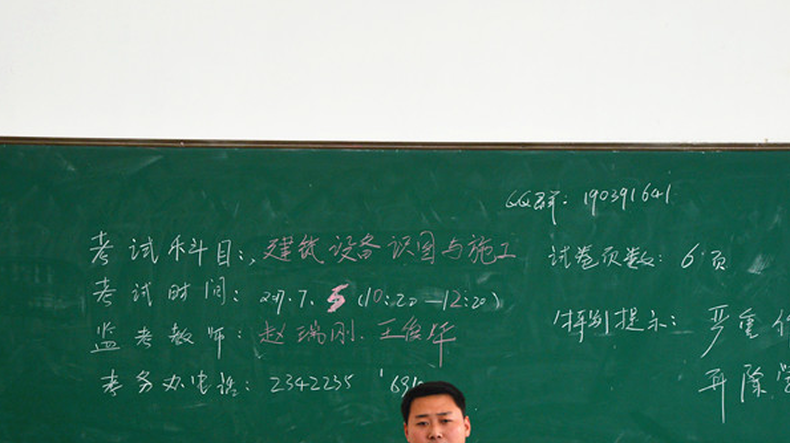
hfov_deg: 9.7
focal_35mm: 222
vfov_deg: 5.5
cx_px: 384
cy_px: 319
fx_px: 4642
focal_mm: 105
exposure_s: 1/30
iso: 400
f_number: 7.1
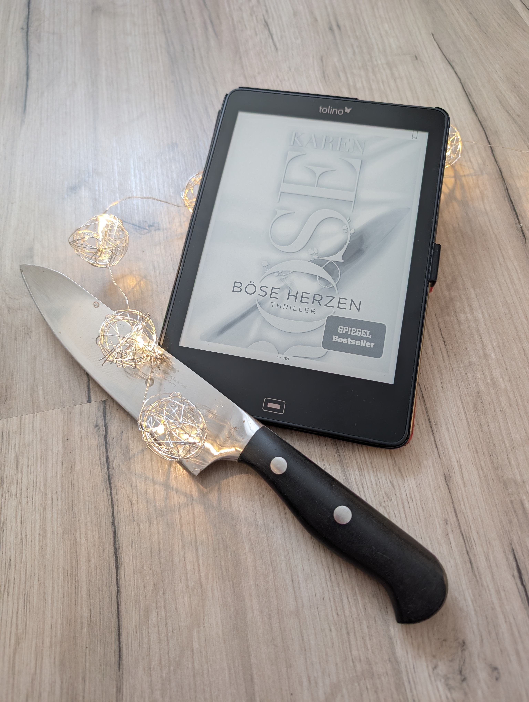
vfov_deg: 71.5
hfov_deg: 56.9
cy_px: 351
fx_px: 488
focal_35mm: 24
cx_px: 264
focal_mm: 6.9
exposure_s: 1/60
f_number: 1.68
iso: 191
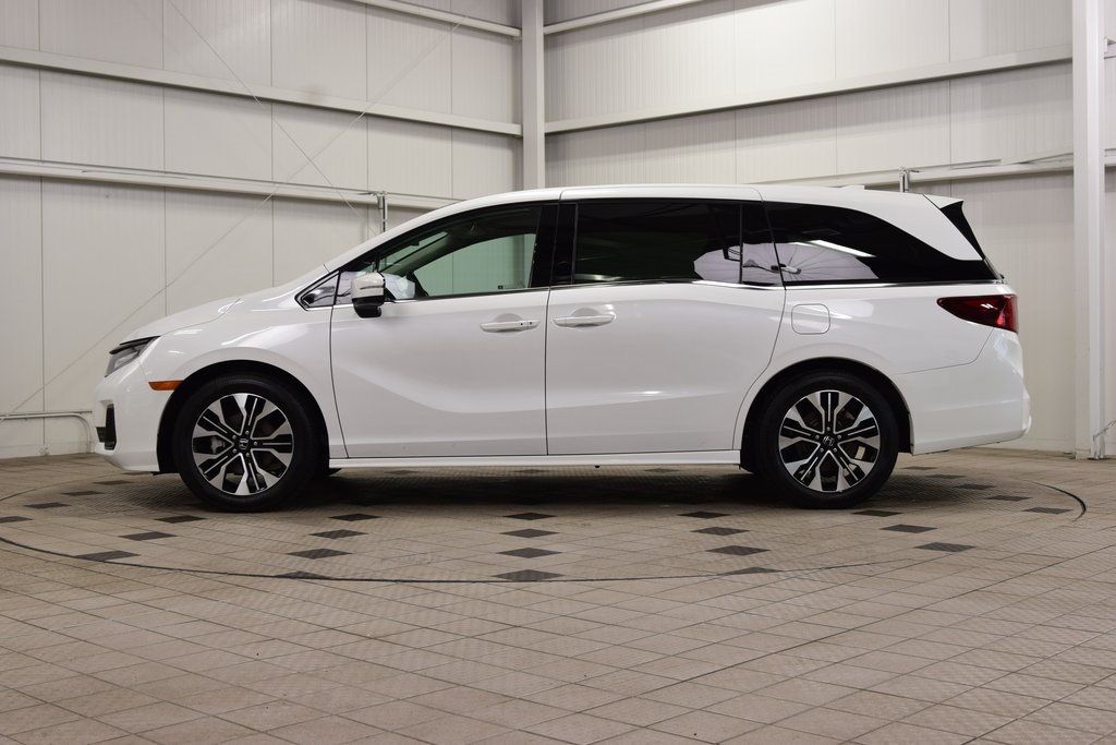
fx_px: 1395
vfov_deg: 29.9
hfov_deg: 43.6
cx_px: 558
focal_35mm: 45
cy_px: 372
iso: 400
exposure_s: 1/30
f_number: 7.1
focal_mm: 30
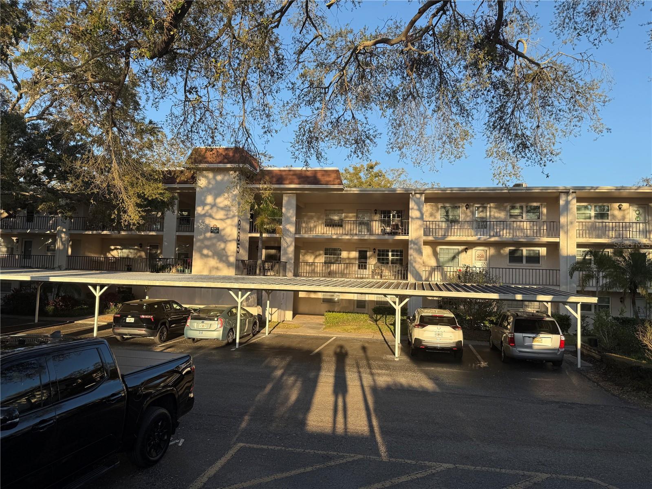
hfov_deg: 71.6
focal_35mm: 24
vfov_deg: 56.8
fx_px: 452
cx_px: 326
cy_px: 244
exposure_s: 1/2000
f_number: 1.78
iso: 80
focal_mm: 6.76
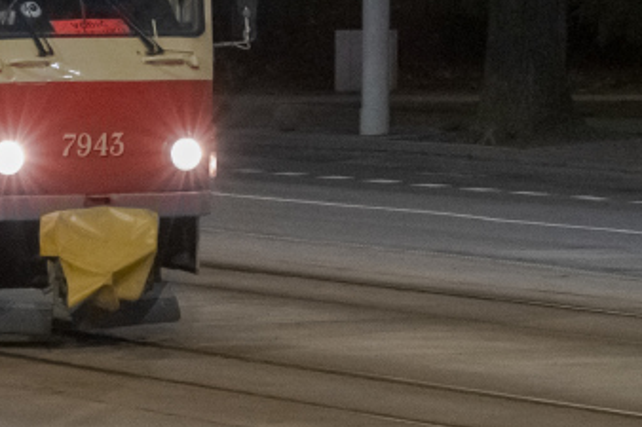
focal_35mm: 223
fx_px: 3975
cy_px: -217
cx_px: -298
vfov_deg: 6.1
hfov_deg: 9.0
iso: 20000
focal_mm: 58
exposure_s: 1/160
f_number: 5.6
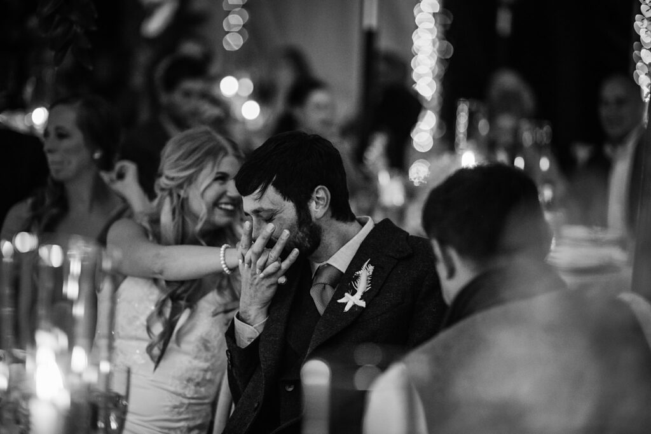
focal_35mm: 85
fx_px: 1537
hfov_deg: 23.9
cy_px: 217
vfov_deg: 16.1
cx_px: 326
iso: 1600
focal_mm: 85
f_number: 1.8
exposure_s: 1/200
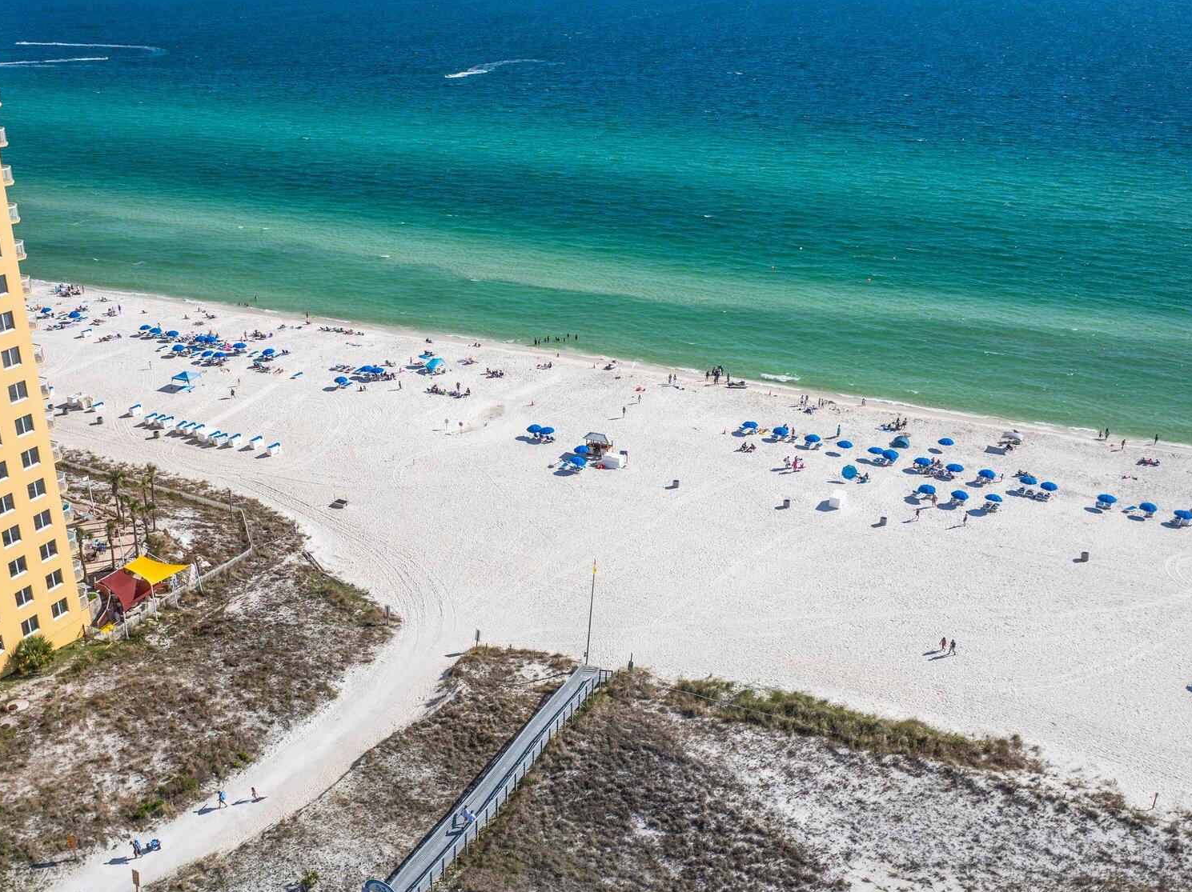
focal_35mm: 33
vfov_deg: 42.8
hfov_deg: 55.1
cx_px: 503
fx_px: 1136
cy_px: 508
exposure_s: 1/160
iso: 100
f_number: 2.8
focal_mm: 12.29
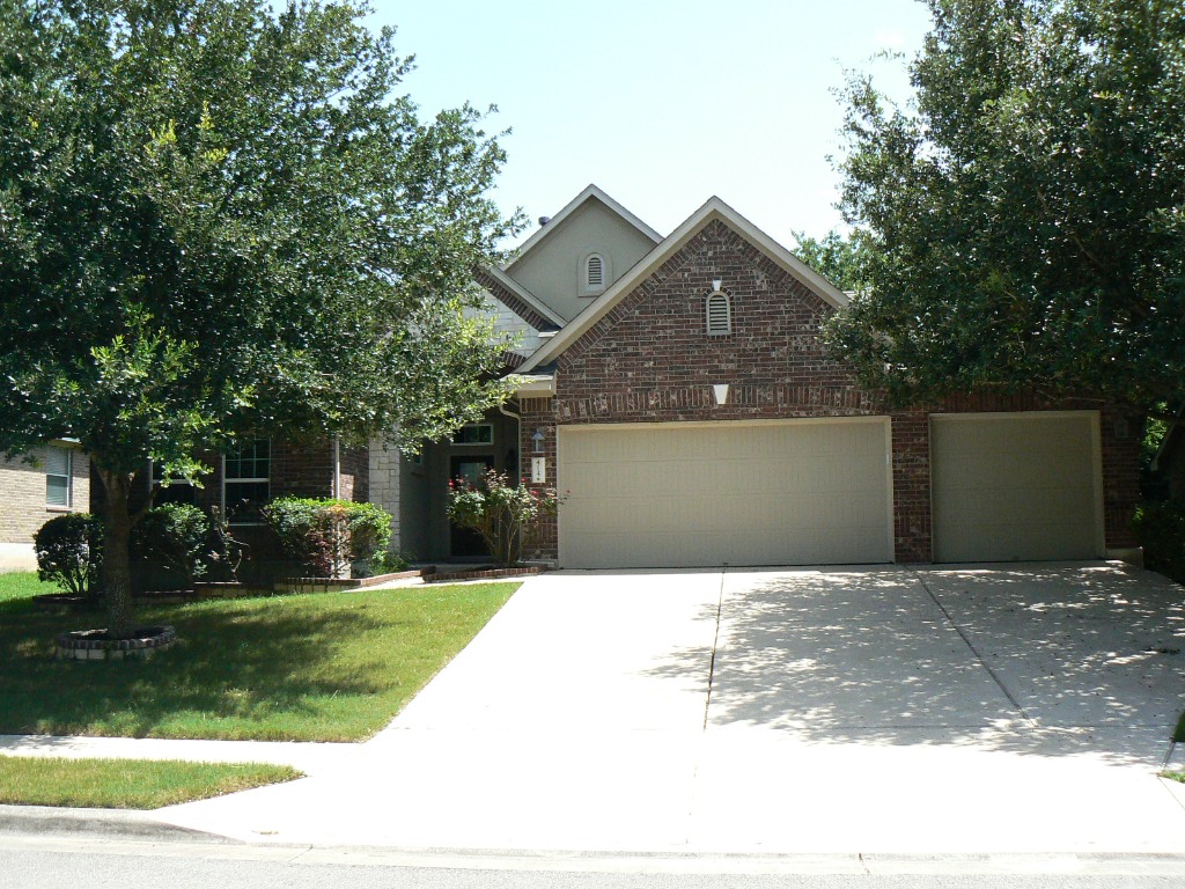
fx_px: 1232
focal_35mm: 36
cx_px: 592
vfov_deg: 39.7
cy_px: 444
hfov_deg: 51.4
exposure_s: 1/1000
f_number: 3.6
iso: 200
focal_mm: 6
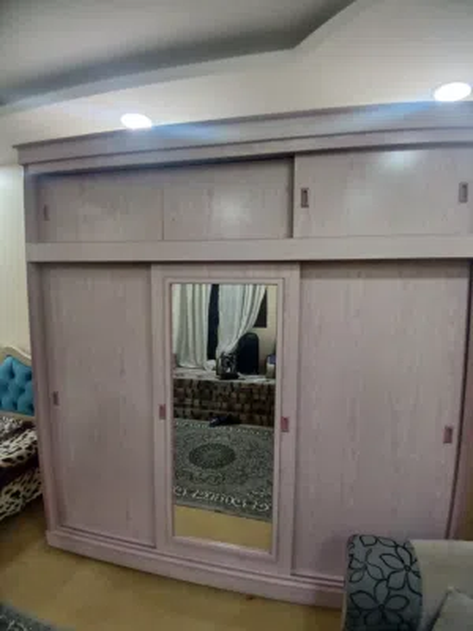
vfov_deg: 91.0
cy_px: 316
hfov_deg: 74.7
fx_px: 310
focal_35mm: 17
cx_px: 236
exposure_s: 1/33.3
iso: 125
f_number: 2.2
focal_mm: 1.4
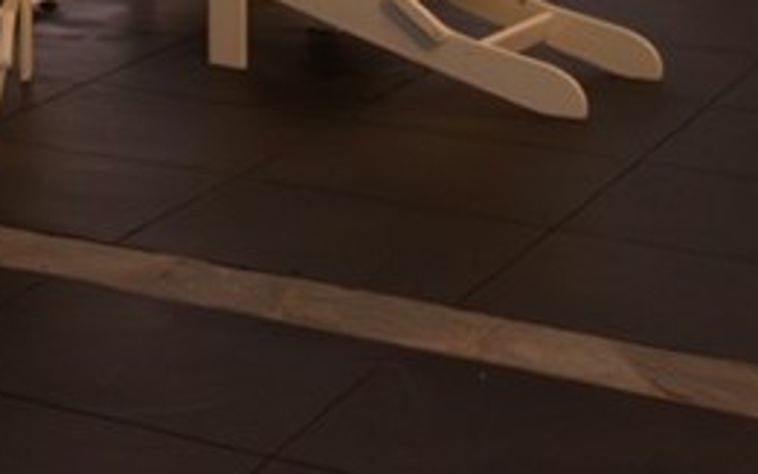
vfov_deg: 10.4
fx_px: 2396
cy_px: -458
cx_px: -578
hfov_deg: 15.6
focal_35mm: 116
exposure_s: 1/40
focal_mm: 29
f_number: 14
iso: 12800
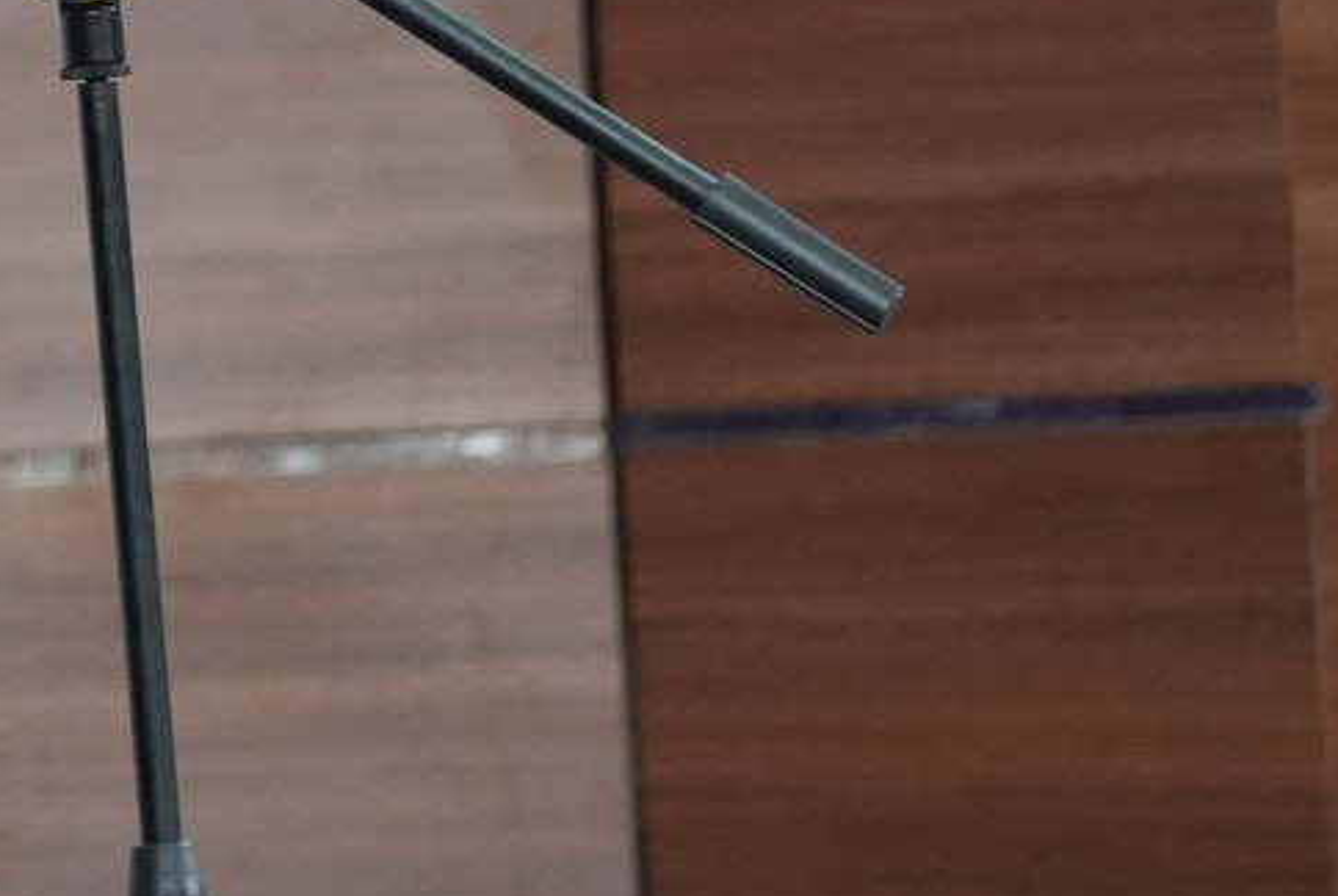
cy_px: -404
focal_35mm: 584
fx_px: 21731
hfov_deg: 3.5
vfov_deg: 2.4
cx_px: -663
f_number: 5.6
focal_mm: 117
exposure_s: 1/200
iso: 4000
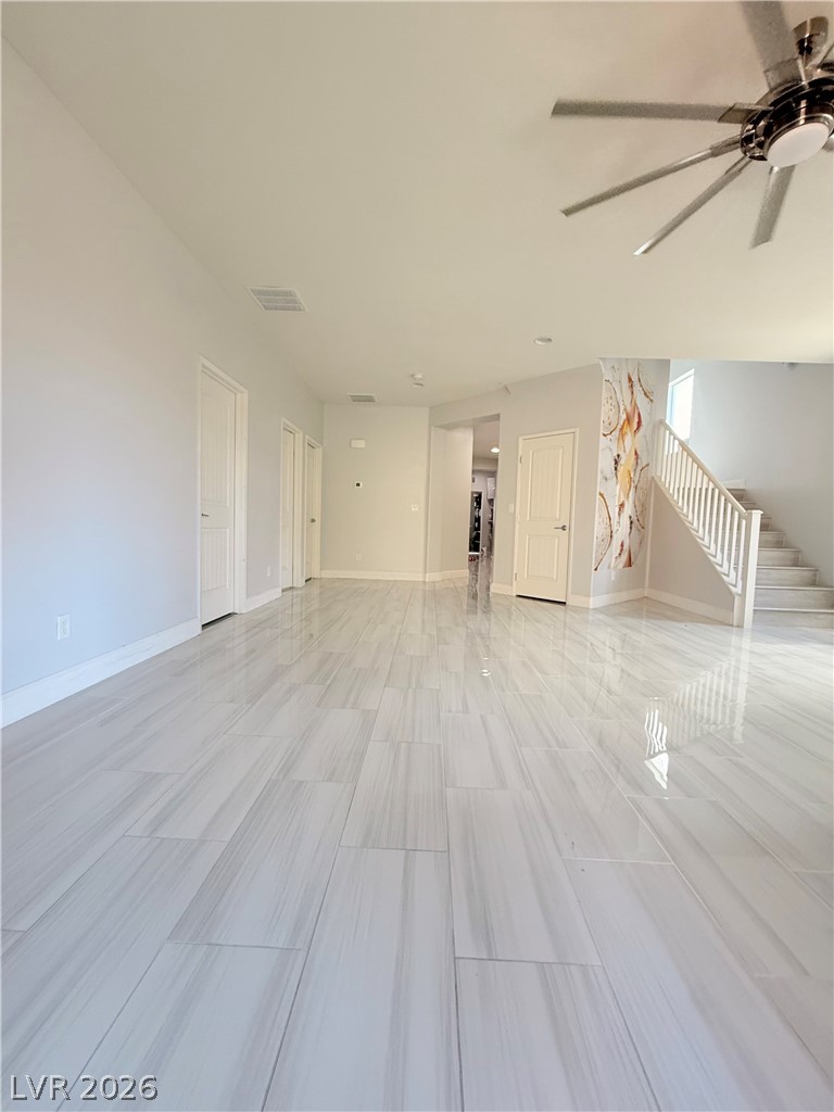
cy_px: 556
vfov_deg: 102.1
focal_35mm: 14
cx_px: 417
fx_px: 450
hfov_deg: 85.7
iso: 200
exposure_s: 1/120
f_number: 2.2
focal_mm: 2.22
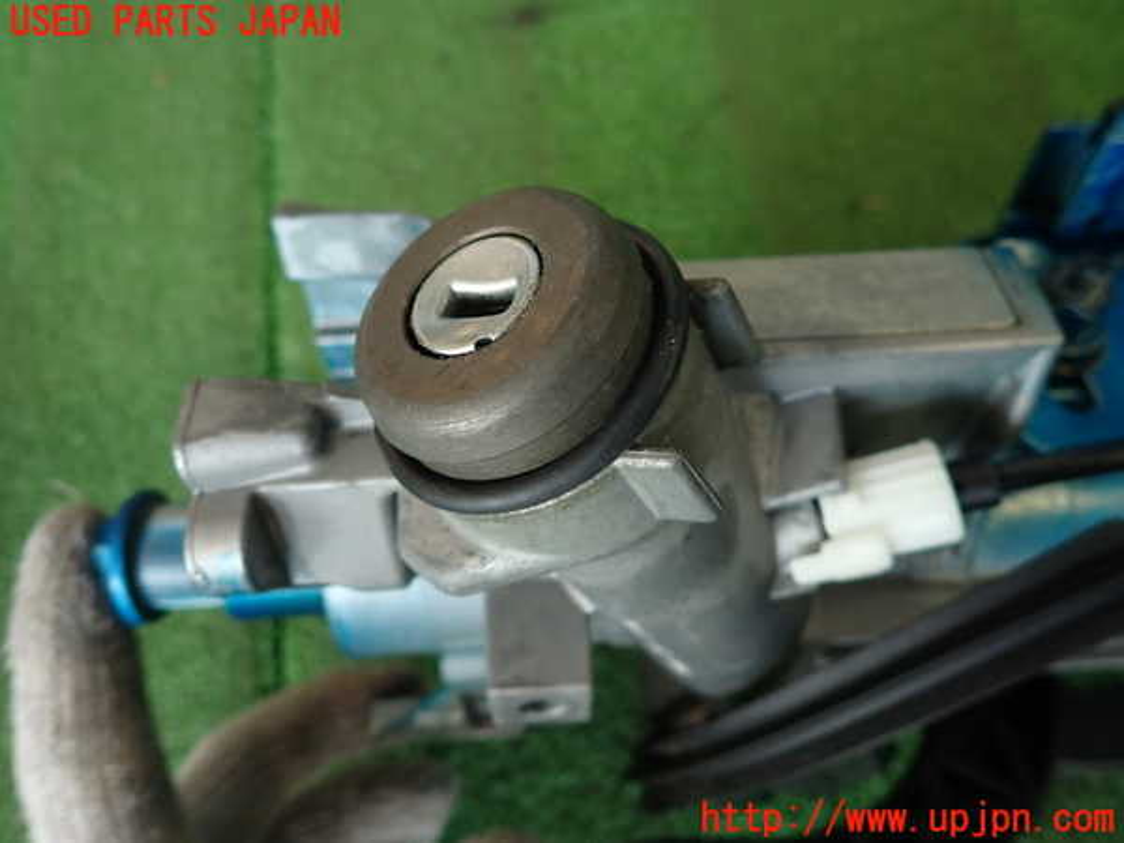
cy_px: 422
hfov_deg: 69.4
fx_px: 812
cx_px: 562
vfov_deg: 54.9
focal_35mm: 25
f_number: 2
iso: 200
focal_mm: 4.5
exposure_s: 1/50
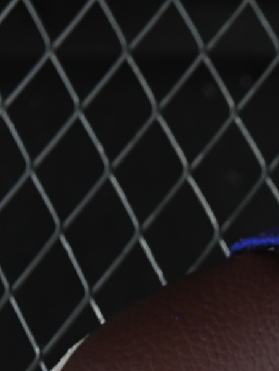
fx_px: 3567
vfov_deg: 5.9
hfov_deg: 4.4
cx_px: 627
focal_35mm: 332
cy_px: 416
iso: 160
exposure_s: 1/60
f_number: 6.3
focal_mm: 50
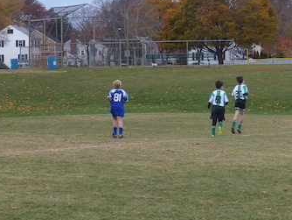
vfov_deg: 10.5
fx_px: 1199
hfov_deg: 13.8
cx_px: 70
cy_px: 100
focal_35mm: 142
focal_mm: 16
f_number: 2.8
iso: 250
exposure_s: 1/500
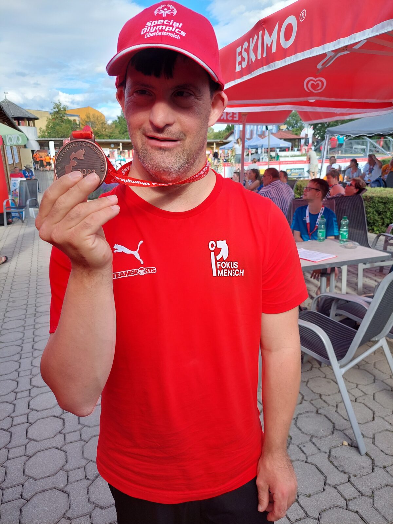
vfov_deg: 71.6
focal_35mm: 24
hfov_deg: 56.8
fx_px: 363
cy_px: 262
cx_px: 196
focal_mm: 5.23
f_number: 1.8
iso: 40
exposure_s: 1/443
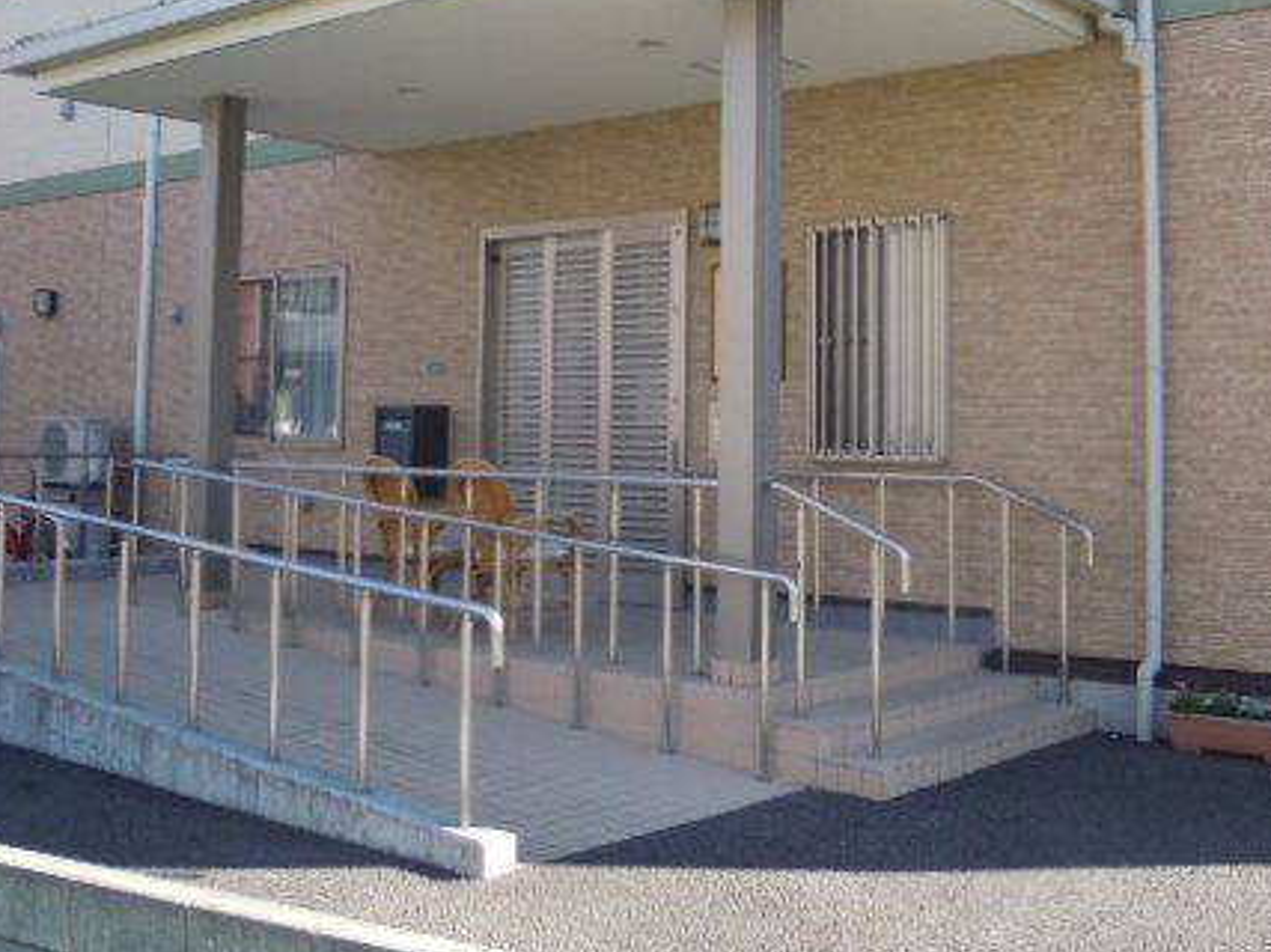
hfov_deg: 44.7
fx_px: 1542
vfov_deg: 33.9
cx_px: 697
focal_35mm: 42
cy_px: 295
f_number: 2.7
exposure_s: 1/400
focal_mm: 5
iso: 100
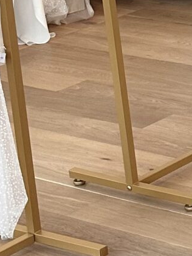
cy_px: -15
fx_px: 1079
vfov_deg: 13.3
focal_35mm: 146
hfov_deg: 8.7
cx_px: 547
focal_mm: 6.86
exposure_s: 1/100
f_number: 1.78
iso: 125
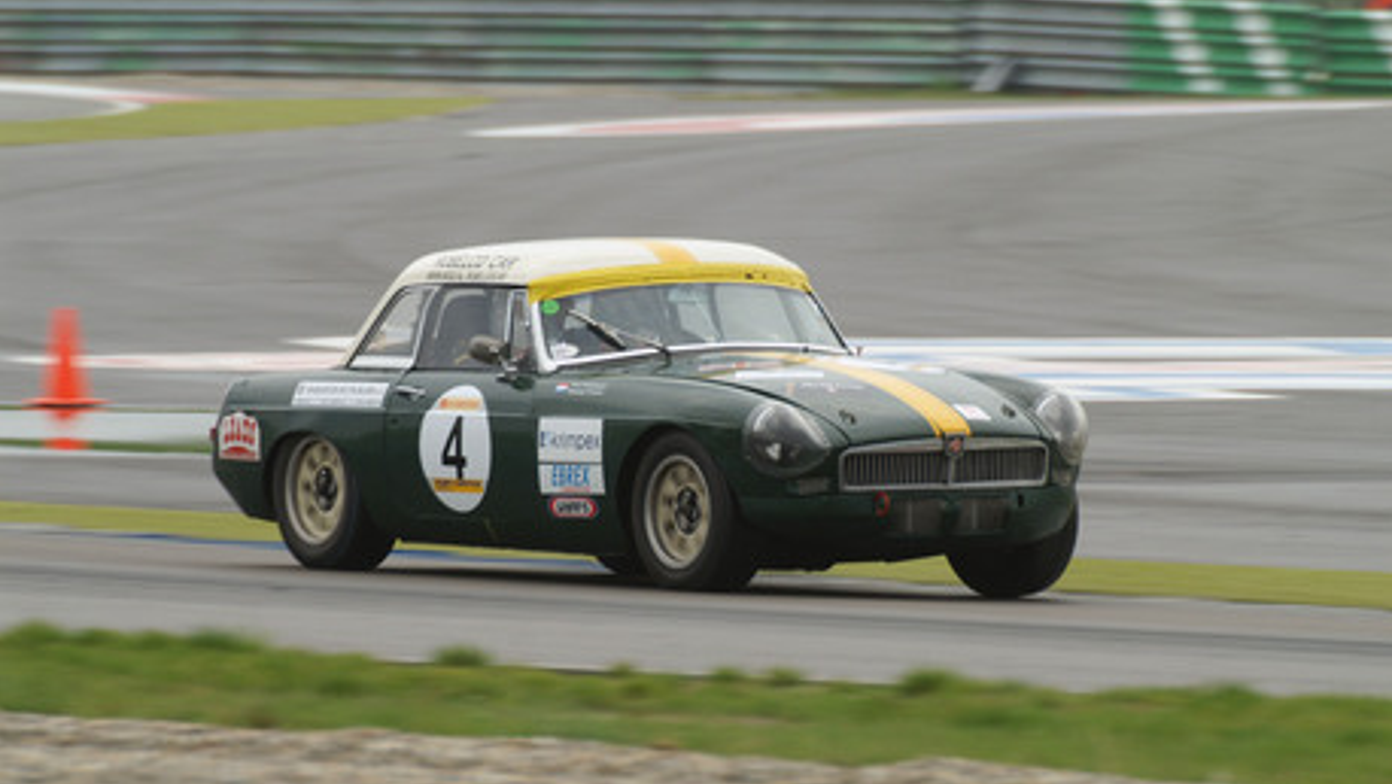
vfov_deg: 2.1
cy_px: 410
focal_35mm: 568
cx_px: 696
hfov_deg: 3.8
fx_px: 20972
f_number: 9.5
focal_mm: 360
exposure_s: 1/200
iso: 100
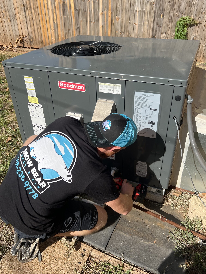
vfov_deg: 63.4
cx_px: 103
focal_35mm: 28
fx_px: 222
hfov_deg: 49.7
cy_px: 130
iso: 50
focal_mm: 5.7
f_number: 1.5
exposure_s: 1/2994
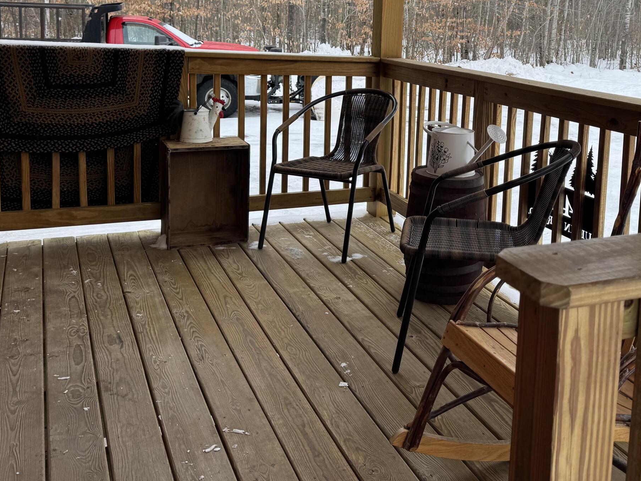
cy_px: 96
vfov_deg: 34.8
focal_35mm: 40
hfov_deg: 45.5
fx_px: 741
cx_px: 465
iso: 80
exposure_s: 1/639
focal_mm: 6.76
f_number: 1.78
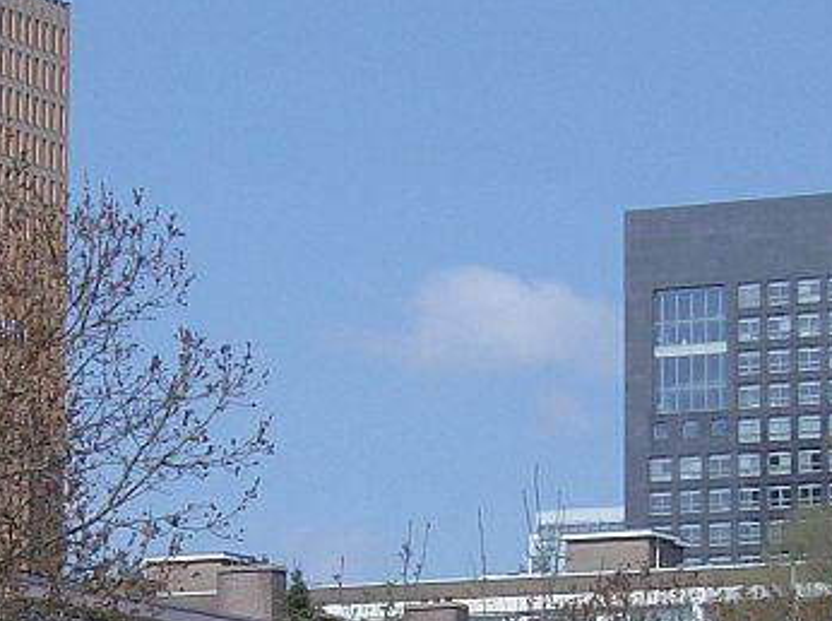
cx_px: 132
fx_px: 4965
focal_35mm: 207
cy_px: 545
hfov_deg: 9.5
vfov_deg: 7.1
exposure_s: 1/559
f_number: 6.2
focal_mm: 11.6
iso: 100
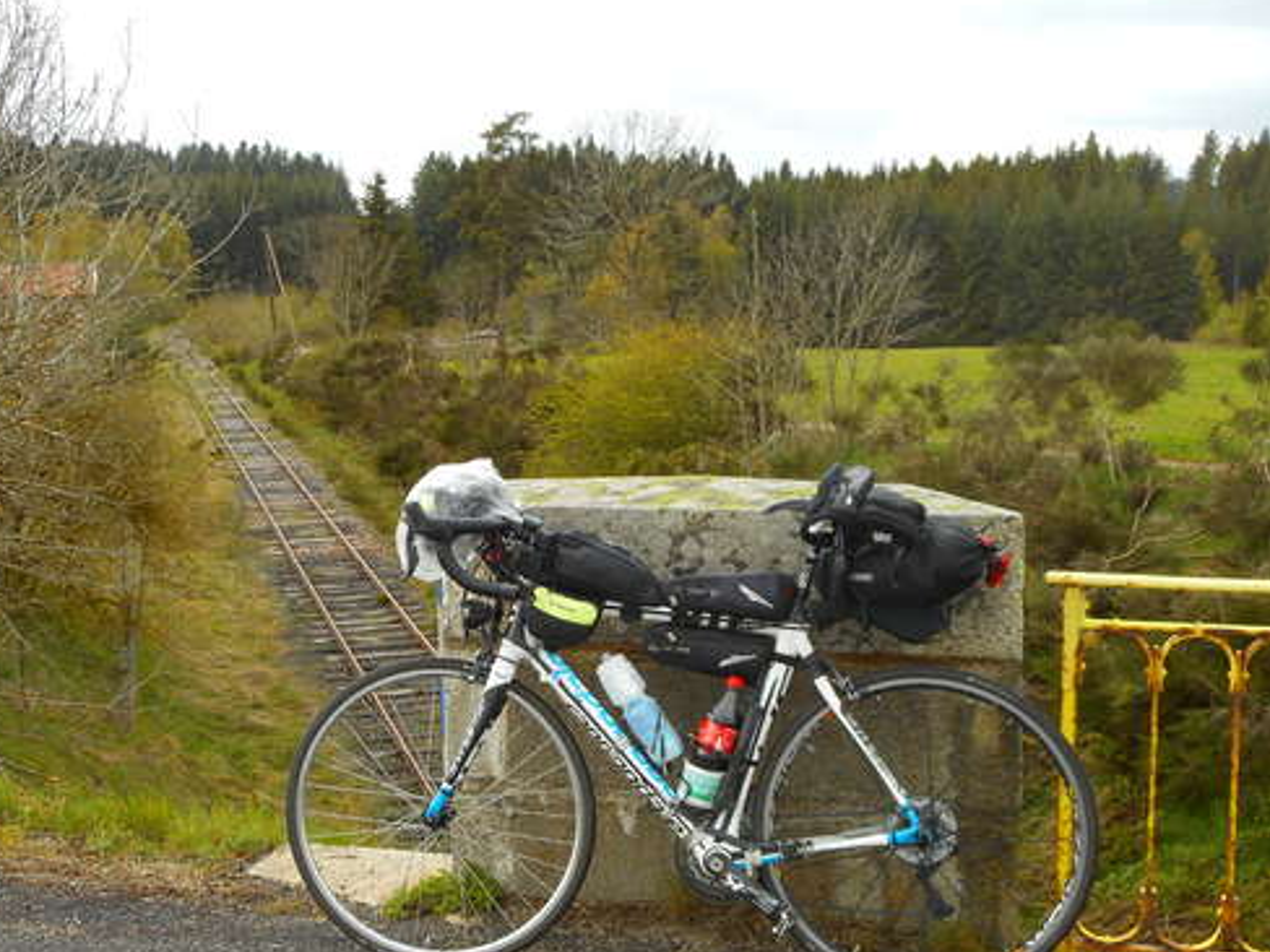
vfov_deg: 30.2
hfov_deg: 39.4
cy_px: 549
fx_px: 1761
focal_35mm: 48
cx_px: 492
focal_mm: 6.9
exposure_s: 1/80
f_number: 4.5
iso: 80
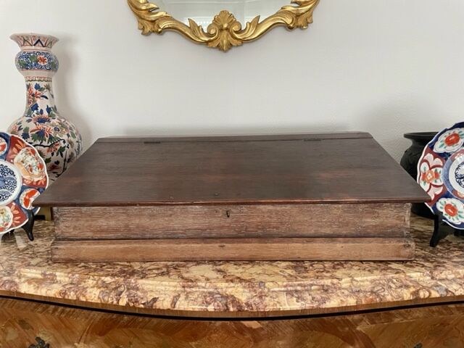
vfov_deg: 53.1
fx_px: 349
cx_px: 232
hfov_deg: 67.3
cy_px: 174
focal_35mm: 26
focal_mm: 4.2
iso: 250
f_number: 1.6
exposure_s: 1/60
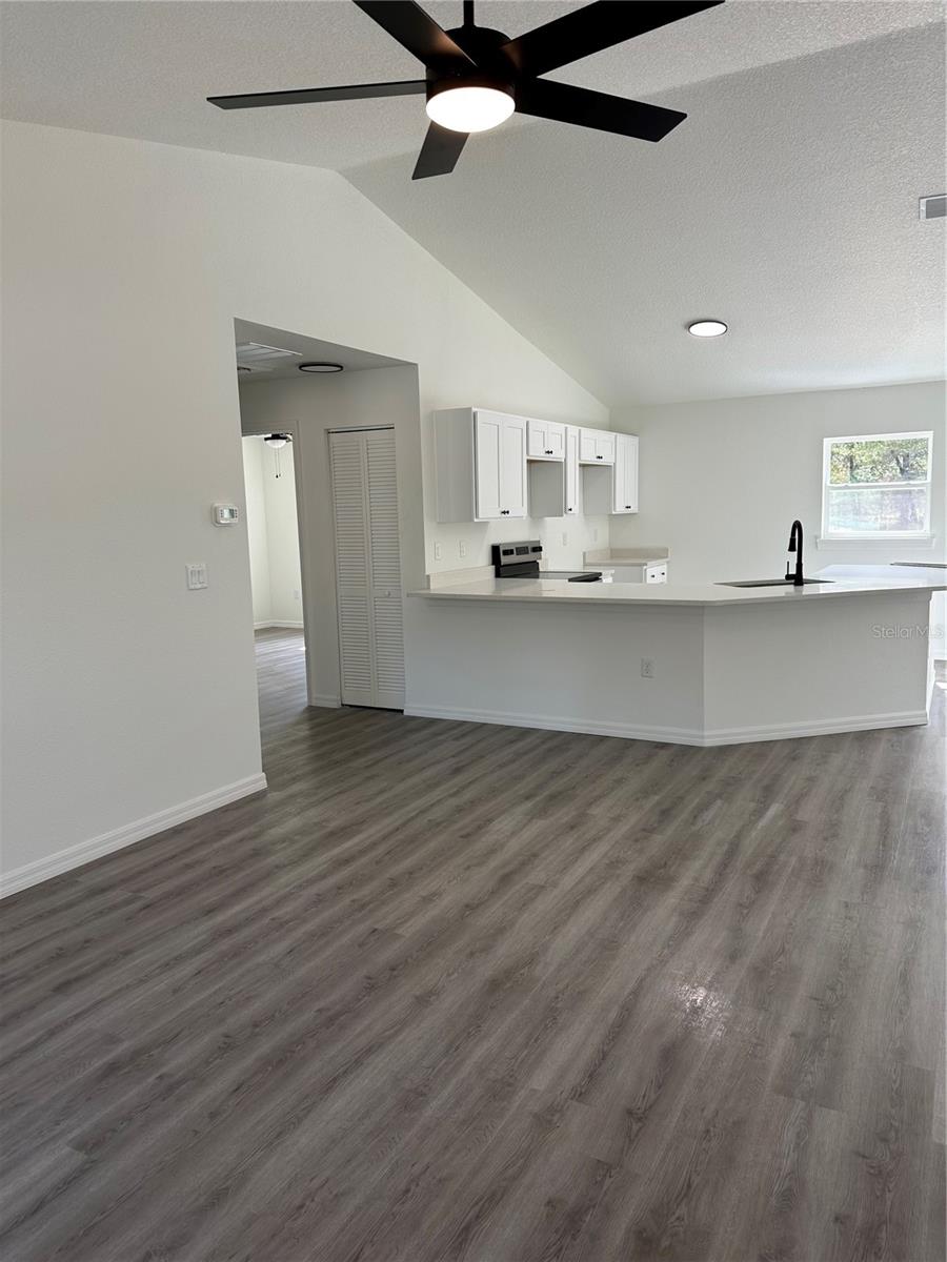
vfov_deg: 71.6
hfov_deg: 56.8
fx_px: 875
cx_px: 474
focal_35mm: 24
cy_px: 631
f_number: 1.78
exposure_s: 1/149
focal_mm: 6.86
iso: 64
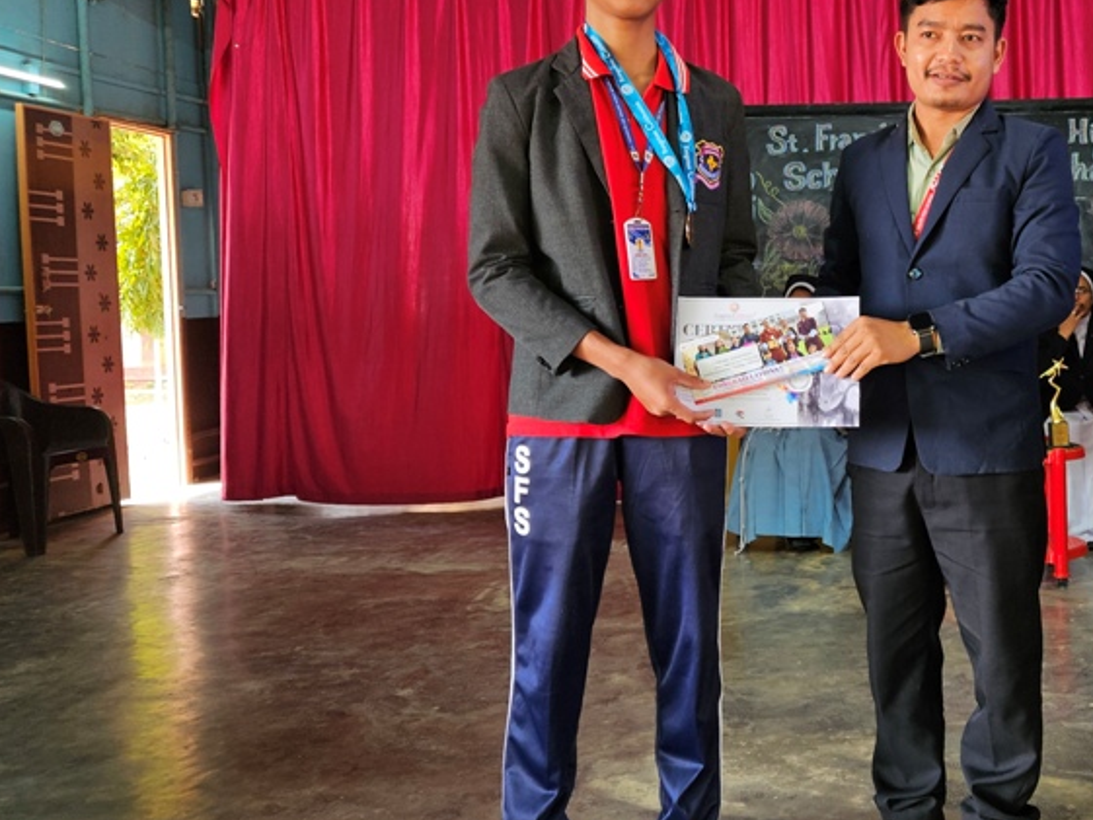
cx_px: 935
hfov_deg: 42.0
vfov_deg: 34.2
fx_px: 1326
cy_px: 319
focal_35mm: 42
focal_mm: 5.4
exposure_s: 1/100
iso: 50
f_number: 1.8
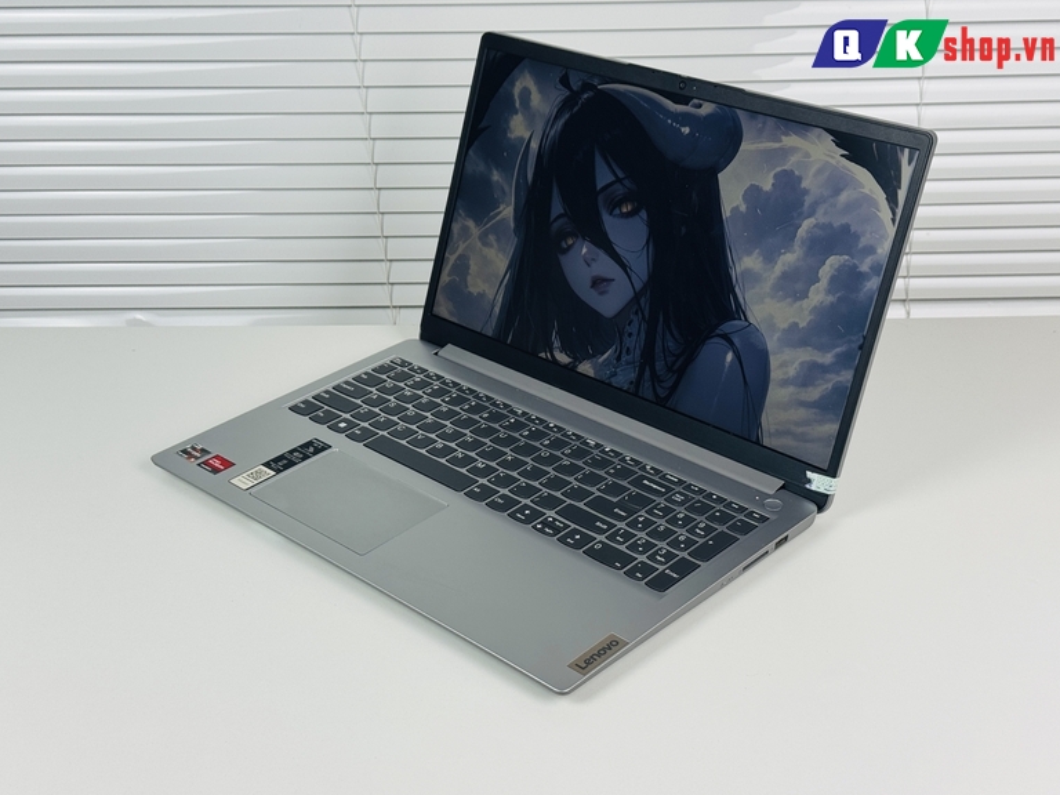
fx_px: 1531
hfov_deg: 38.2
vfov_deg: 29.1
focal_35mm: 50
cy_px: 410
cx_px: 548
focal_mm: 6.76
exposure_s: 1/162
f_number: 1.78
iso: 50
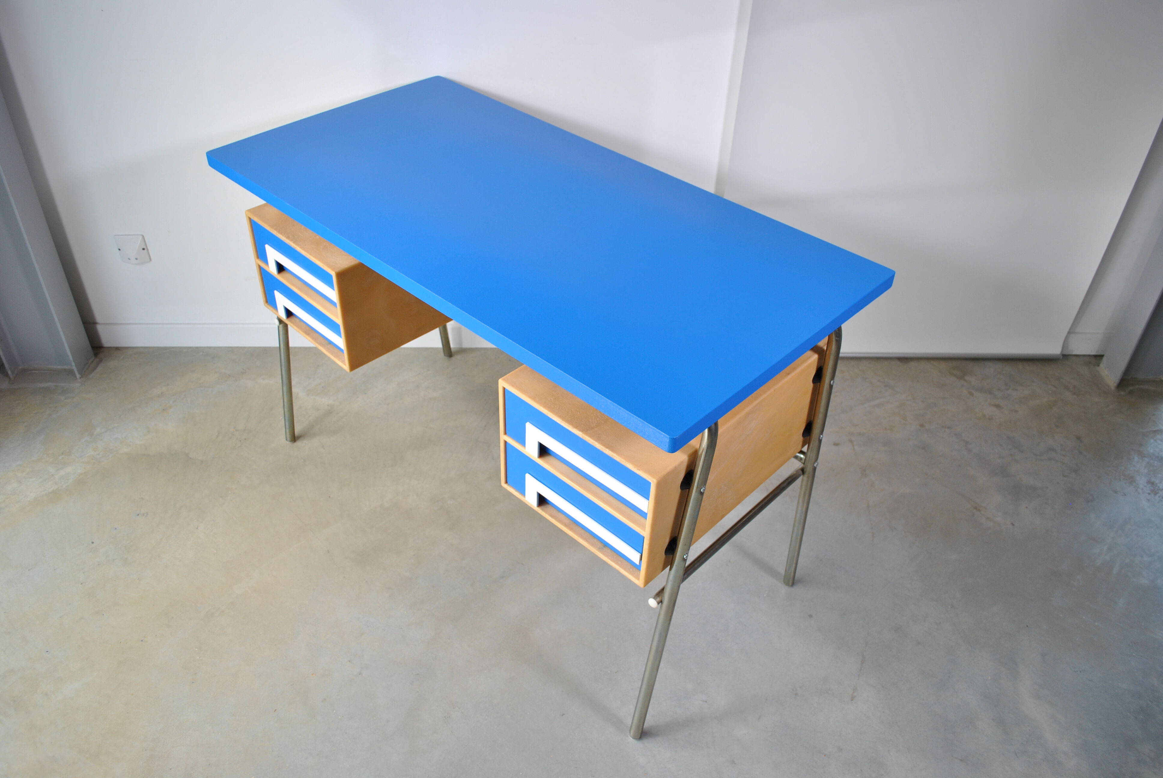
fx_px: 873
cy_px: 389
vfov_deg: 48.0
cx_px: 582
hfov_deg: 67.3
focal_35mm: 27
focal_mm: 18
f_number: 4.5
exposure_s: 1/60
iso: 200
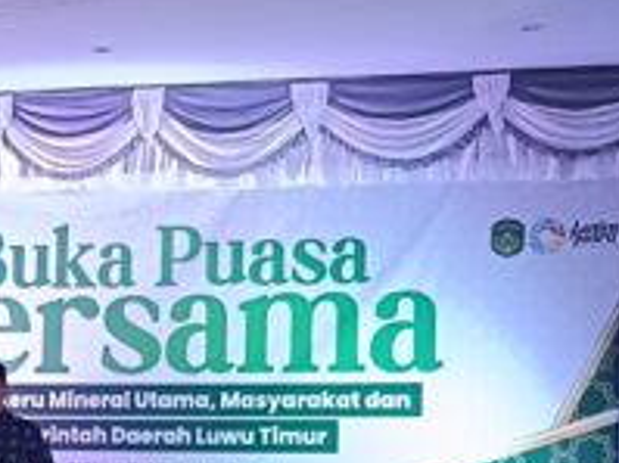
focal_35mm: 140
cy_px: 531
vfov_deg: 10.4
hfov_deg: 13.7
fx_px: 2502
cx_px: -121
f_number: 1.7
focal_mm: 4.7
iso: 1250
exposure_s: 1/50
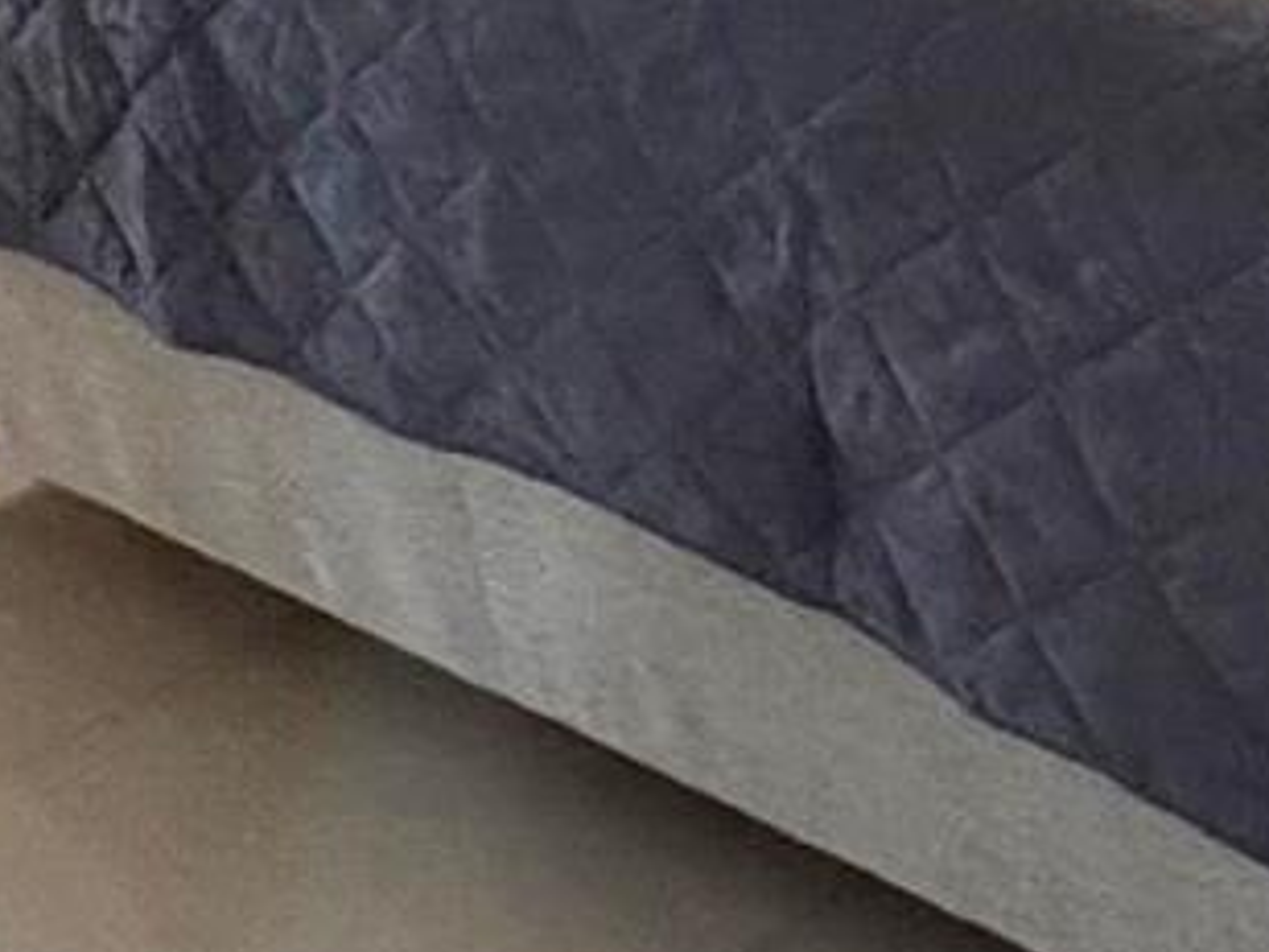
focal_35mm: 93
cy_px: -437
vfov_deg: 14.9
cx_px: 1265
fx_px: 3409
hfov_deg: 20.4
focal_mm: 2.22
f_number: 2.2
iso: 640
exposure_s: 1/60
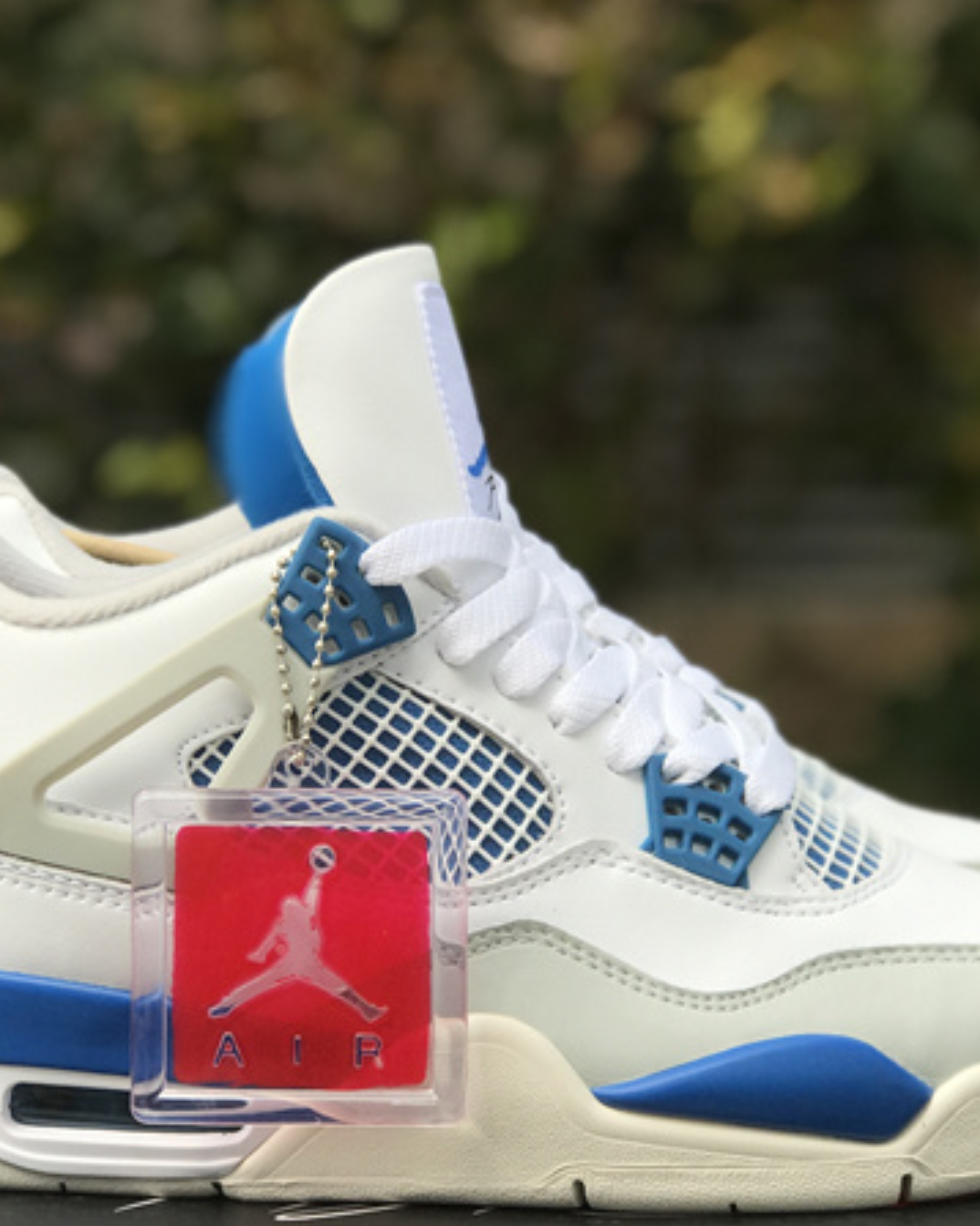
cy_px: 683
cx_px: 482
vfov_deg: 20.8
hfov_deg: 16.7
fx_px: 3338
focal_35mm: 92
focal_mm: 6.6
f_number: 2.8
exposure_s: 1/791
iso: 20
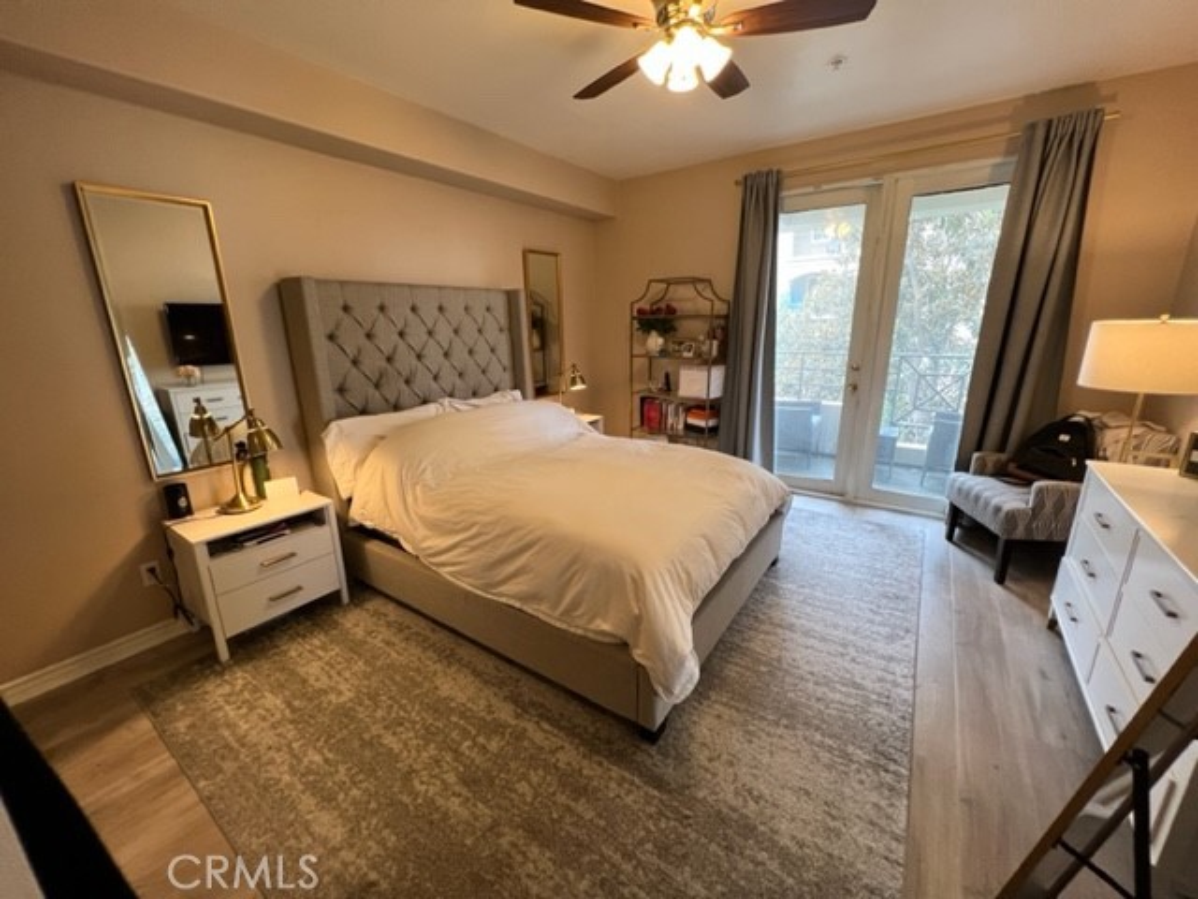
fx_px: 450
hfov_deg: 106.2
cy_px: 450
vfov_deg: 89.9
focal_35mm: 13
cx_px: 599
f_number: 1.8
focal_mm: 1.57
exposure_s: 1/60
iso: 160
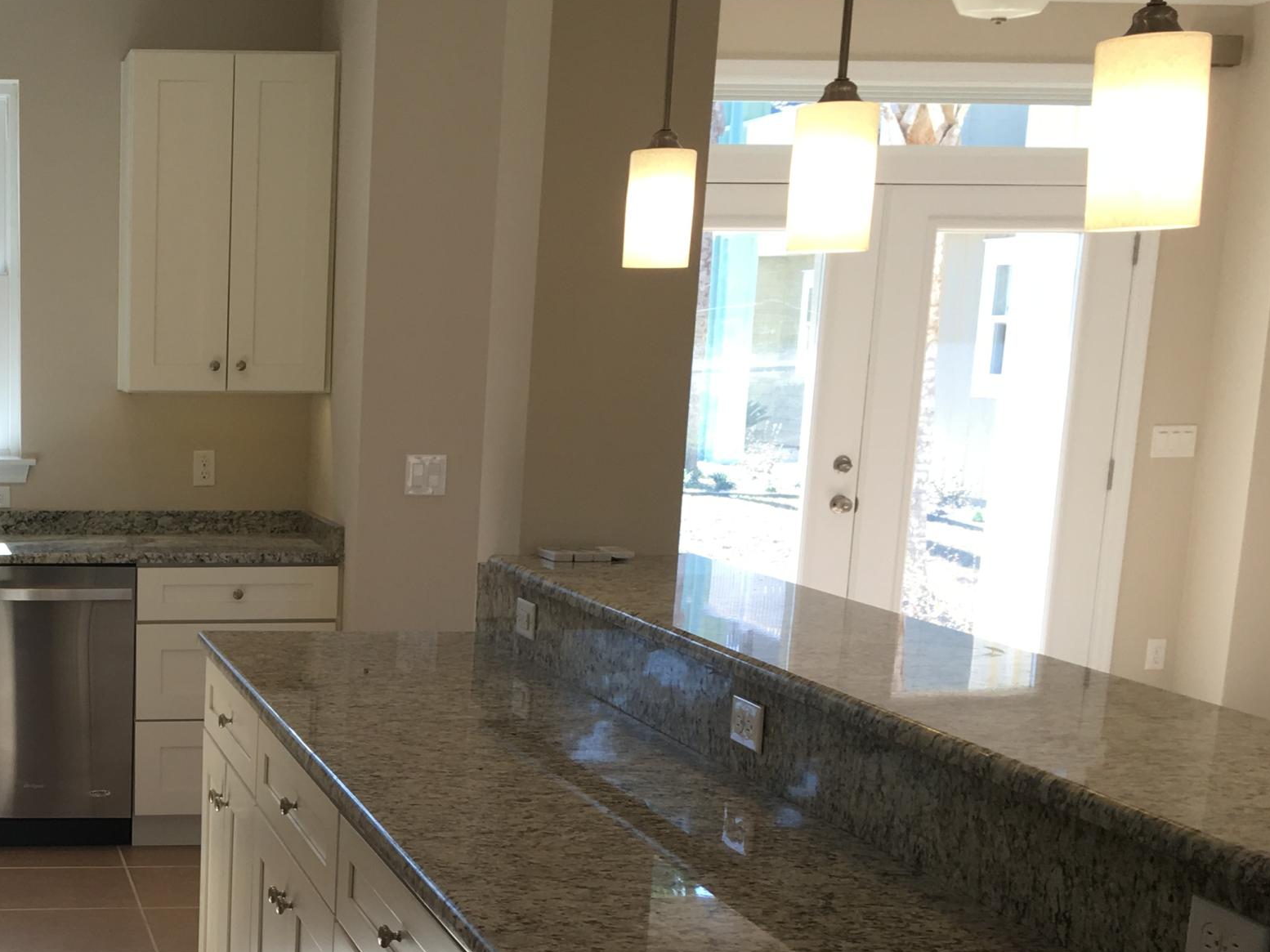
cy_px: 783
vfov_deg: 25.6
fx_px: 2054
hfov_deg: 32.4
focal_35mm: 56
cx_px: 99
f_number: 2.2
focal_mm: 4.15
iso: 32
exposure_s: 1/120
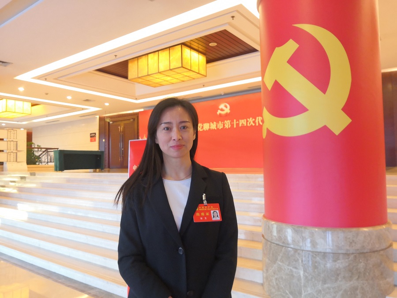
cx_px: 198
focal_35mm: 27
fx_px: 310
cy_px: 149
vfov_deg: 51.4
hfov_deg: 65.3
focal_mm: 3.95
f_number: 1.8
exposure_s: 1/33.3
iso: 400
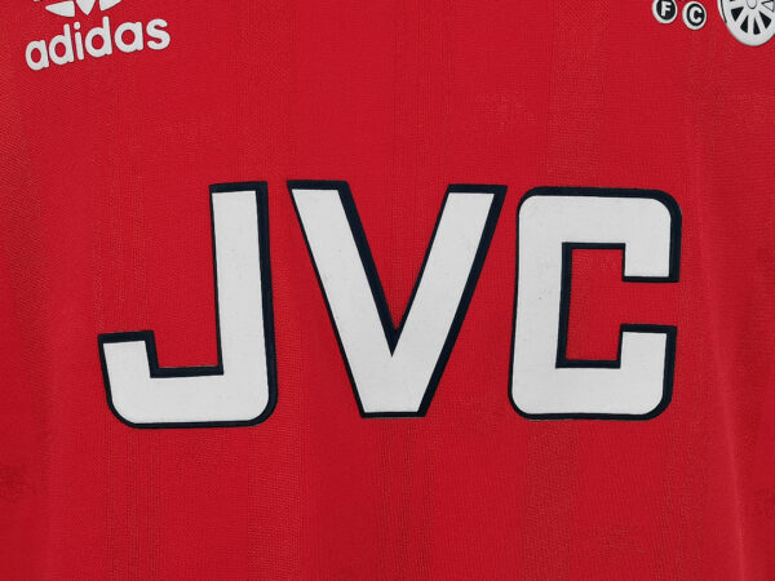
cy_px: 290
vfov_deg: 33.6
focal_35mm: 43
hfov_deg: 43.9
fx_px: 963
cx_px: 388
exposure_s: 1/100
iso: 160
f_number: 1.8
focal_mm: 5.58
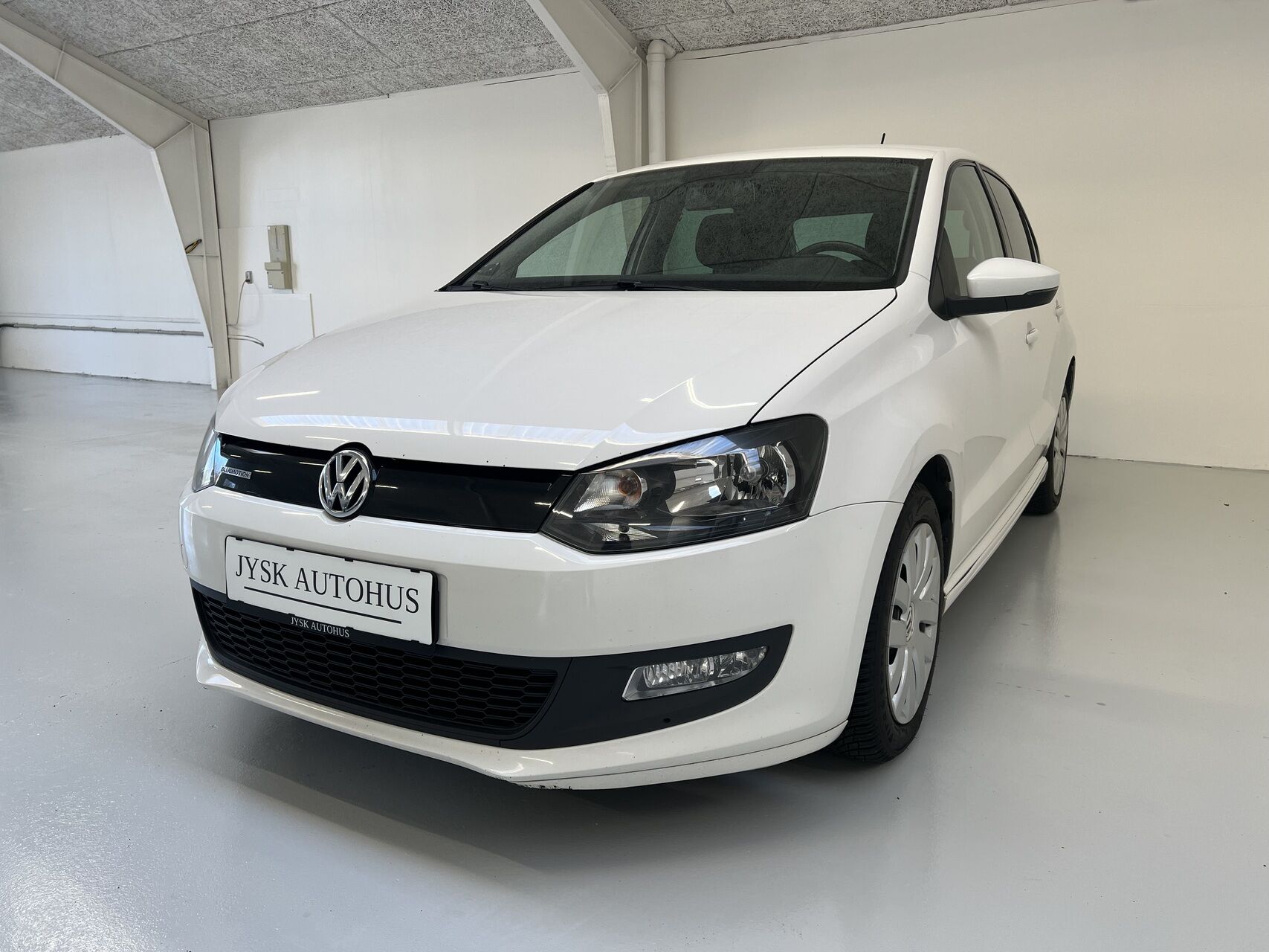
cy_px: 476
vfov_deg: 53.1
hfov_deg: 67.3
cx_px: 634
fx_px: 953
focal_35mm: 26
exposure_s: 1/116
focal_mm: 5.7
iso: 32
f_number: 1.5
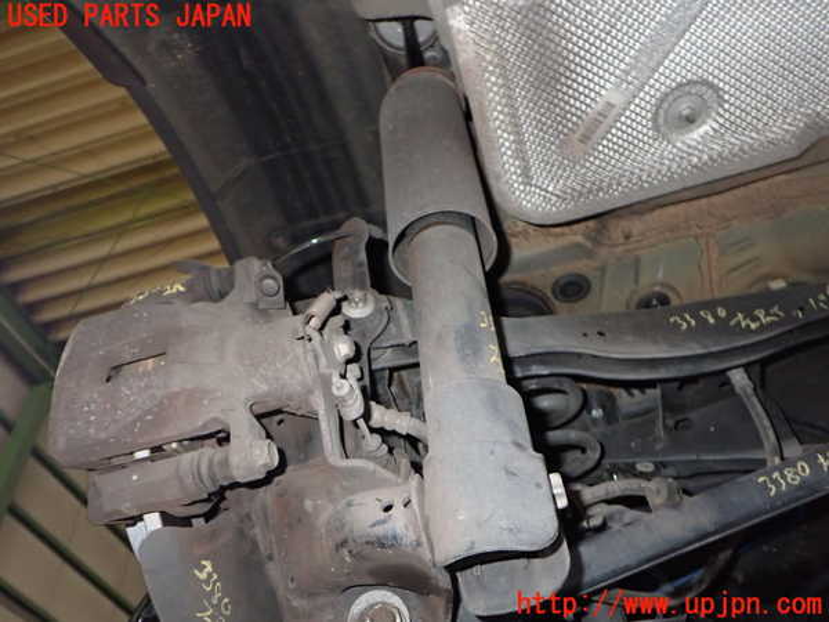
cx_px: 414
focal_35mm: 30
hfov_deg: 60.0
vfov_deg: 46.8
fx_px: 718
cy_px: 311
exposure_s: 1/30
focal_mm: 5.4
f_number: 6.3
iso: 800
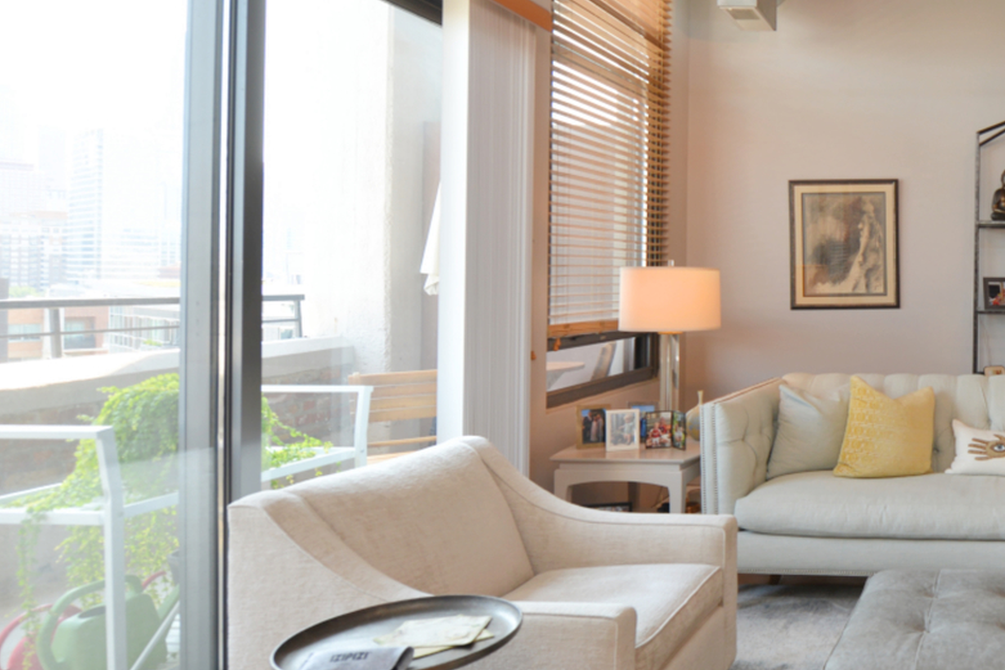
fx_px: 810
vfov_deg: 44.9
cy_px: 289
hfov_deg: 51.4
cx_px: 1000
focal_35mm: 29
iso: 200
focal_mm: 14
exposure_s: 1/80
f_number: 4.5
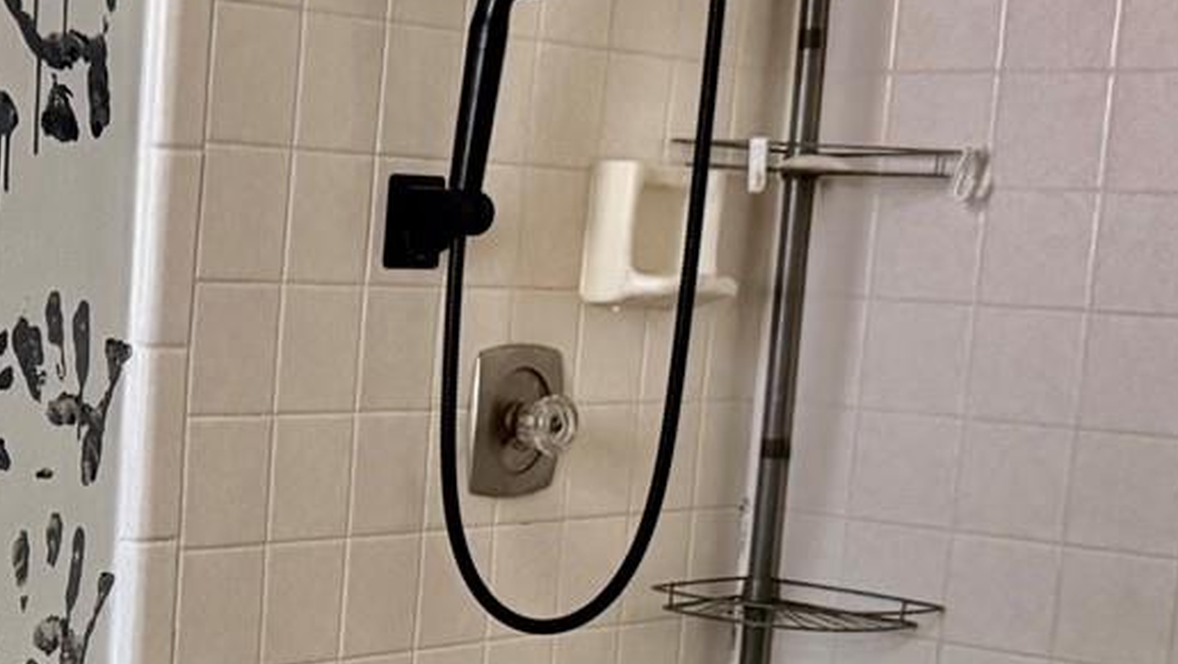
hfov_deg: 24.9
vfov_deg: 14.7
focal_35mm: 81
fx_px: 2532
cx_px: -14
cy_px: 650
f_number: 1.78
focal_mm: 6.76
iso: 400
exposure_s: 1/60
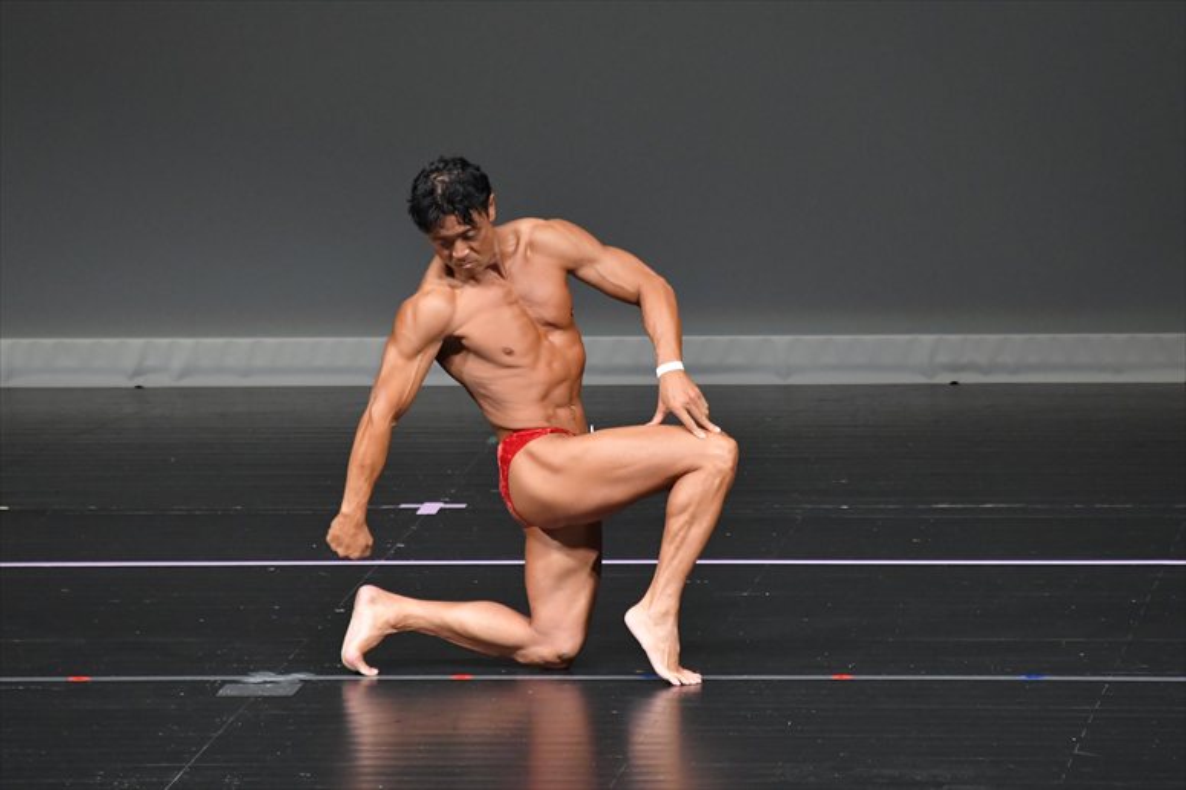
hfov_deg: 4.6
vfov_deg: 3.1
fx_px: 14818
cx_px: 593
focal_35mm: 450
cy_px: 395
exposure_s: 1/400
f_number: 5.6
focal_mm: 300
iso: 4000
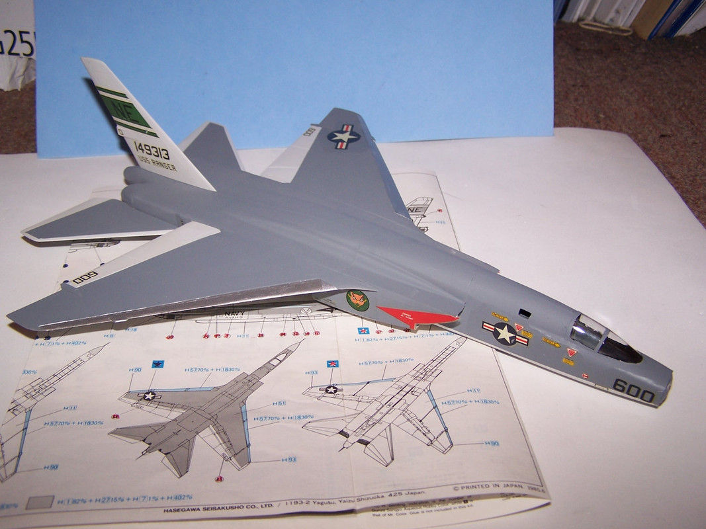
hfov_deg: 49.0
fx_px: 775
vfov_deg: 37.7
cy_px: 264
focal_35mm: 38
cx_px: 353
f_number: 2.8
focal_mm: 6.3
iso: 80
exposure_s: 1/60
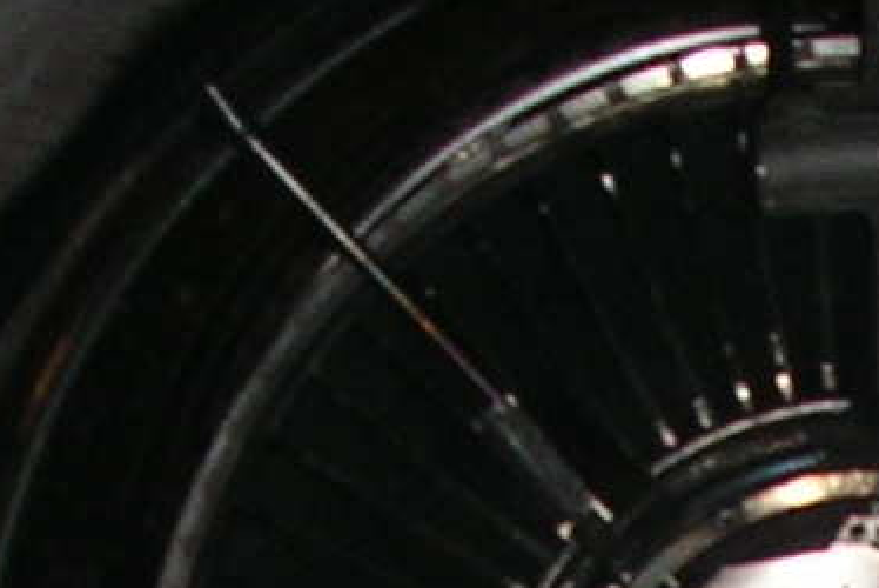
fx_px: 6158
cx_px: 1027
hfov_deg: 8.1
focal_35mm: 252
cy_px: 1564
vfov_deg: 5.2
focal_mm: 5.8
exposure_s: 1/60.1
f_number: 3
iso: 58
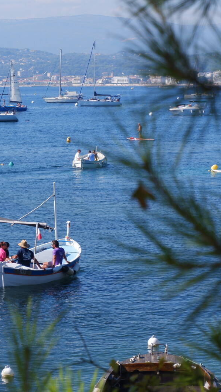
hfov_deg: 10.1
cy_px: 209
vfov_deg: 18.0
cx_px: 13
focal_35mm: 119
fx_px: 1240
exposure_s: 1/950
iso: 200
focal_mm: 45
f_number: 5.6
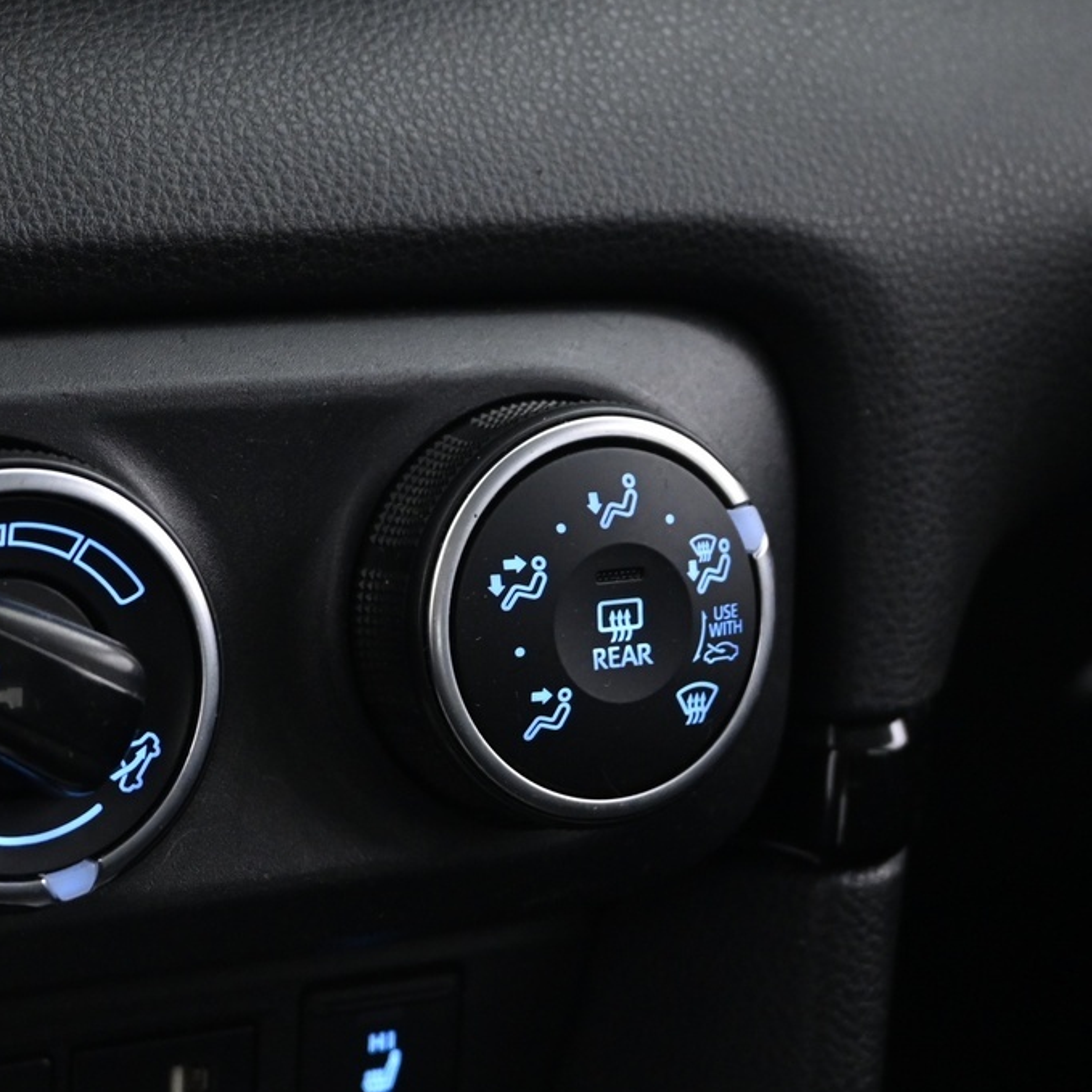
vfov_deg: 23.6
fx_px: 2605
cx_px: 27
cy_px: 695
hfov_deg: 22.8
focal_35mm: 73
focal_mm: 24
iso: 1600
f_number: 4.2
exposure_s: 1/10
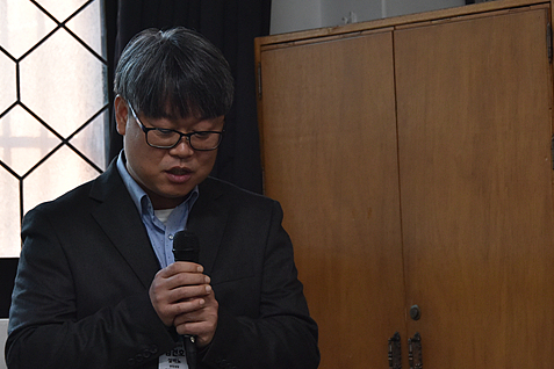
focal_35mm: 243
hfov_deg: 8.5
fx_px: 3739
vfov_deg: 5.7
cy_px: 119
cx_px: 181
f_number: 6.3
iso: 2000
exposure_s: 1/125
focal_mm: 145
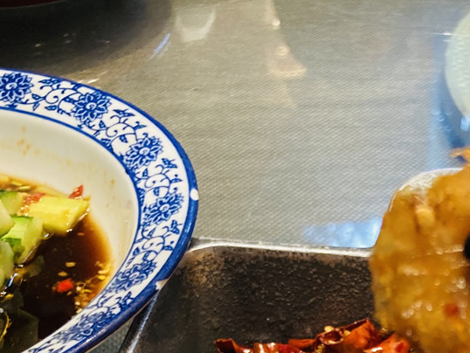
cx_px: 381
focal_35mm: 78
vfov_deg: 18.0
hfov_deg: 24.6
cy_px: 415
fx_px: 1060
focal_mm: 3.99
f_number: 1.8
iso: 160
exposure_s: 1/60
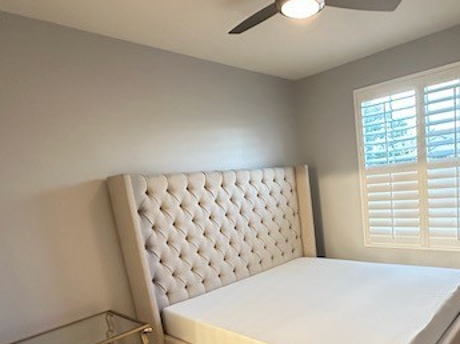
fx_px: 345
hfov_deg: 65.5
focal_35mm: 26
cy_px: 245
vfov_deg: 51.4
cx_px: 309
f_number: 2.2
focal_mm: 2.22
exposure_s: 1/40
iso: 800
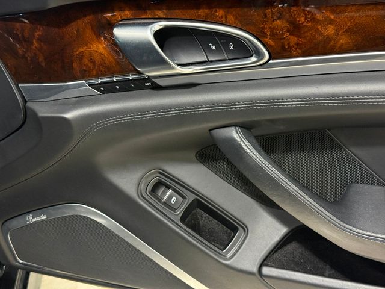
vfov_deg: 30.3
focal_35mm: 48
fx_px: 534
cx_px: 192
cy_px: 144
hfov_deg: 39.7
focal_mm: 6.76
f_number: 1.78
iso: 200
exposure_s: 1/40
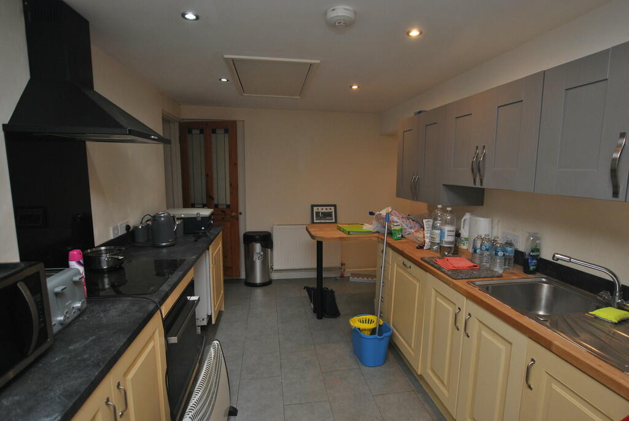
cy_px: 210
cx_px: 314
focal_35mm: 18
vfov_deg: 67.5
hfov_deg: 89.9
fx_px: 315
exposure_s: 1/60
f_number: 4
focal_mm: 12
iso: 200
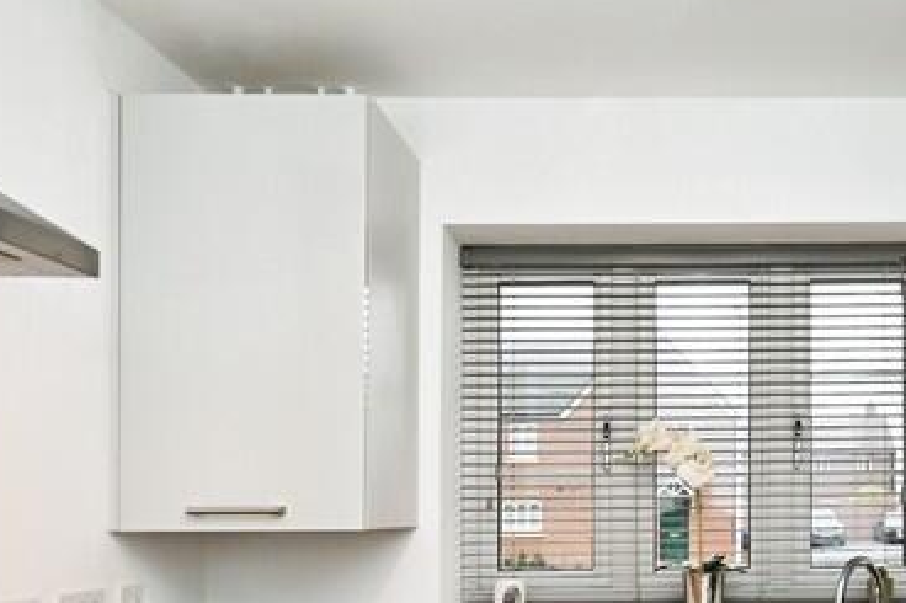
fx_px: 981
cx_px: 712
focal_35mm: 39
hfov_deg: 47.2
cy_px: 503
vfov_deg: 33.0
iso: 160
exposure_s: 1/60
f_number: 4
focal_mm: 14
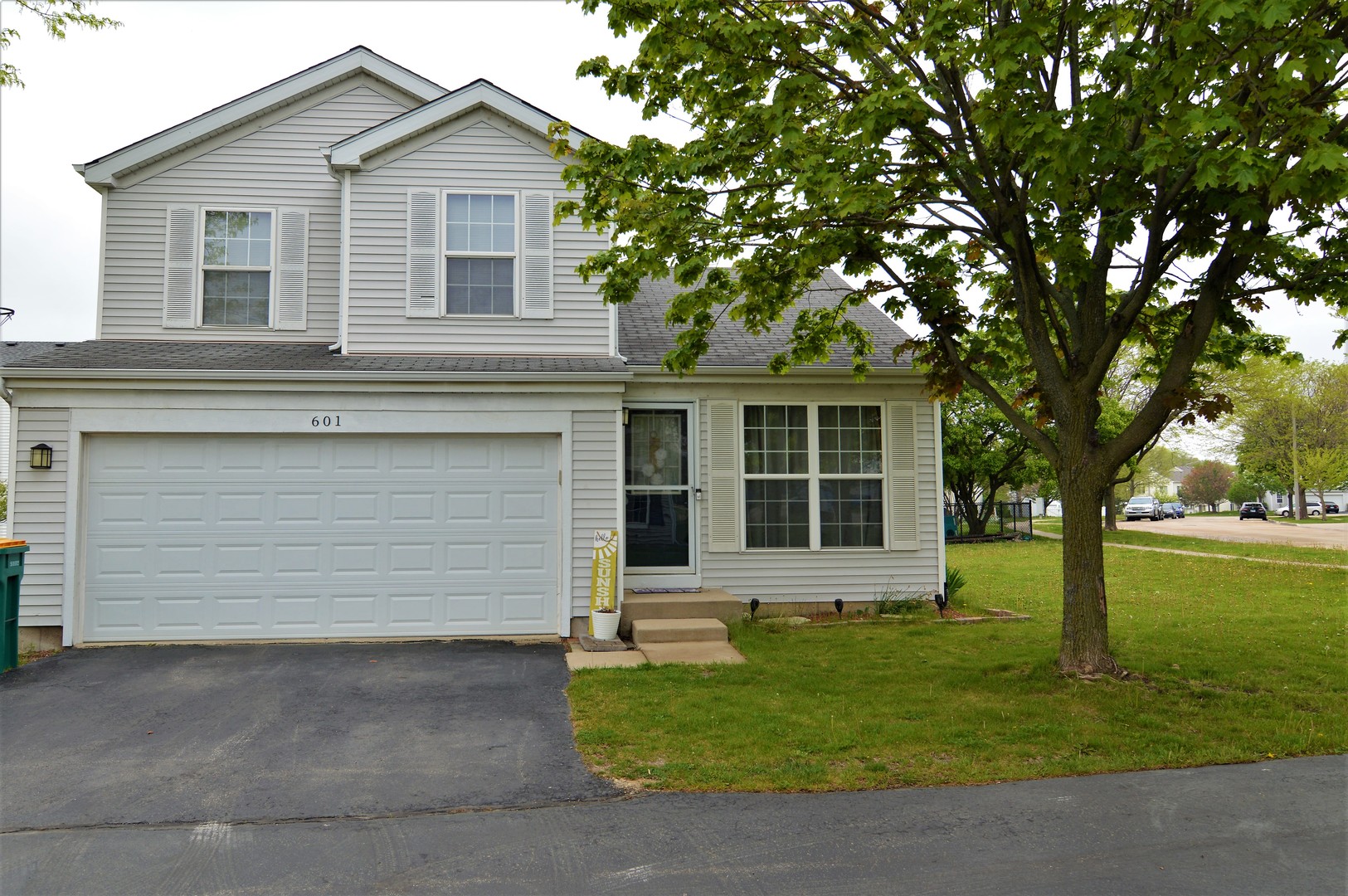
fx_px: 898
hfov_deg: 73.8
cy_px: 448
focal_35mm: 24
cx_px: 674
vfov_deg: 53.0
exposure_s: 1/125
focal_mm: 16
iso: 110
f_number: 5.6
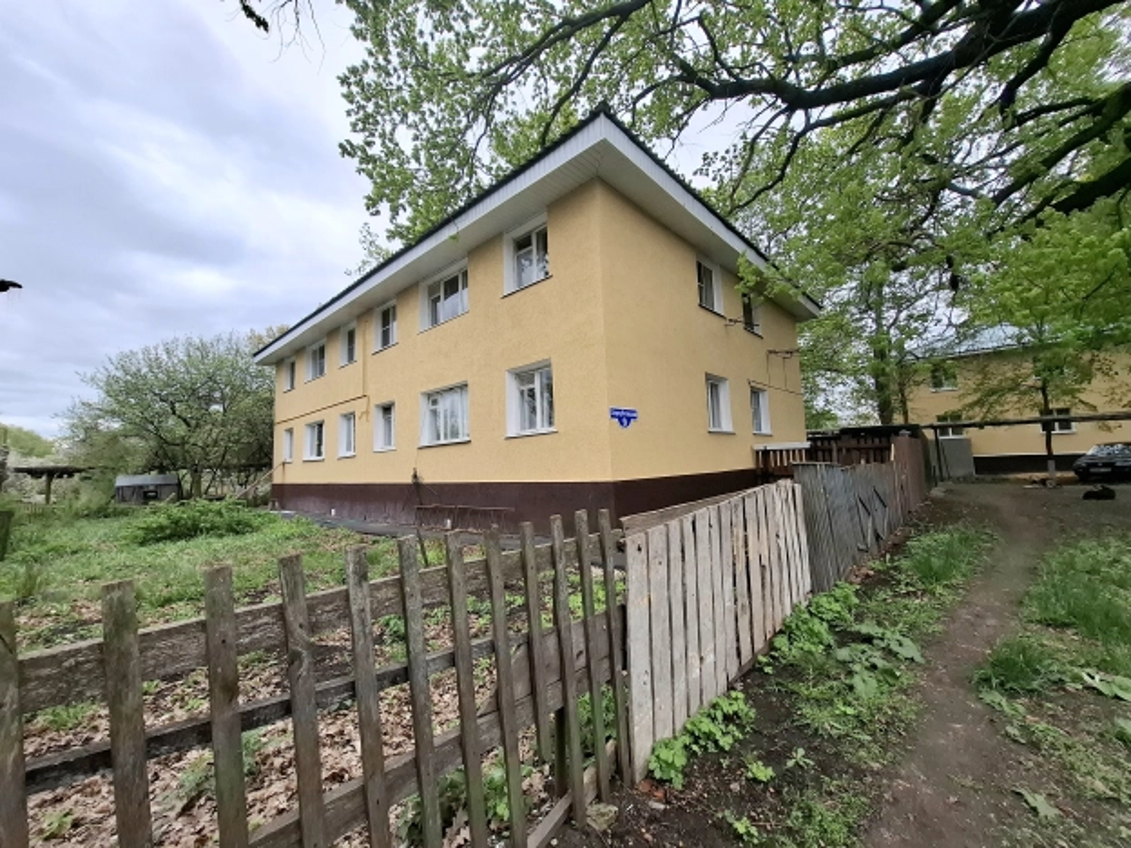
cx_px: 566
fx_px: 425
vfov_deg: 89.9
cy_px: 424
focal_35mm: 13
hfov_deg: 106.2
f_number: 2.2
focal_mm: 1.74
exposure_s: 1/286
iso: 40
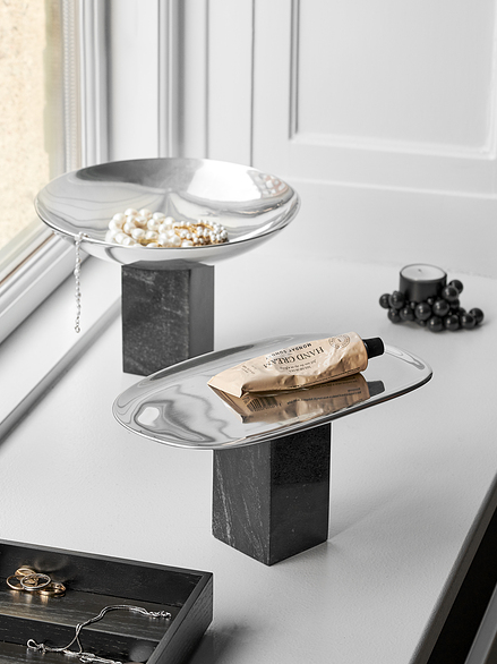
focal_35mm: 121
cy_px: 193
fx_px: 2318
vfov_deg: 16.2
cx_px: 232
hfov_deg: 12.2
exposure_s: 1/5
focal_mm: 85
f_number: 8
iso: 100
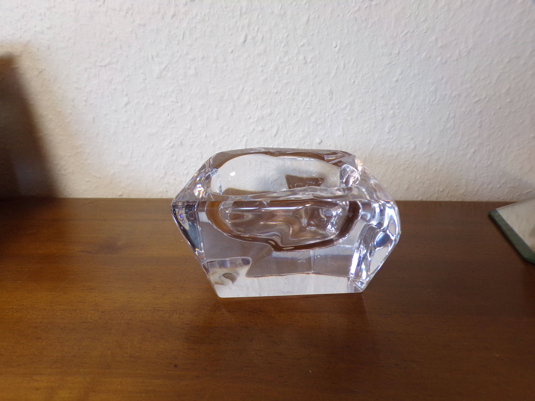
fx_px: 371
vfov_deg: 56.8
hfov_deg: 71.6
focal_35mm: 24
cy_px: 200
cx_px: 268
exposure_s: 1/26
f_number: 3
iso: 200
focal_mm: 4.3
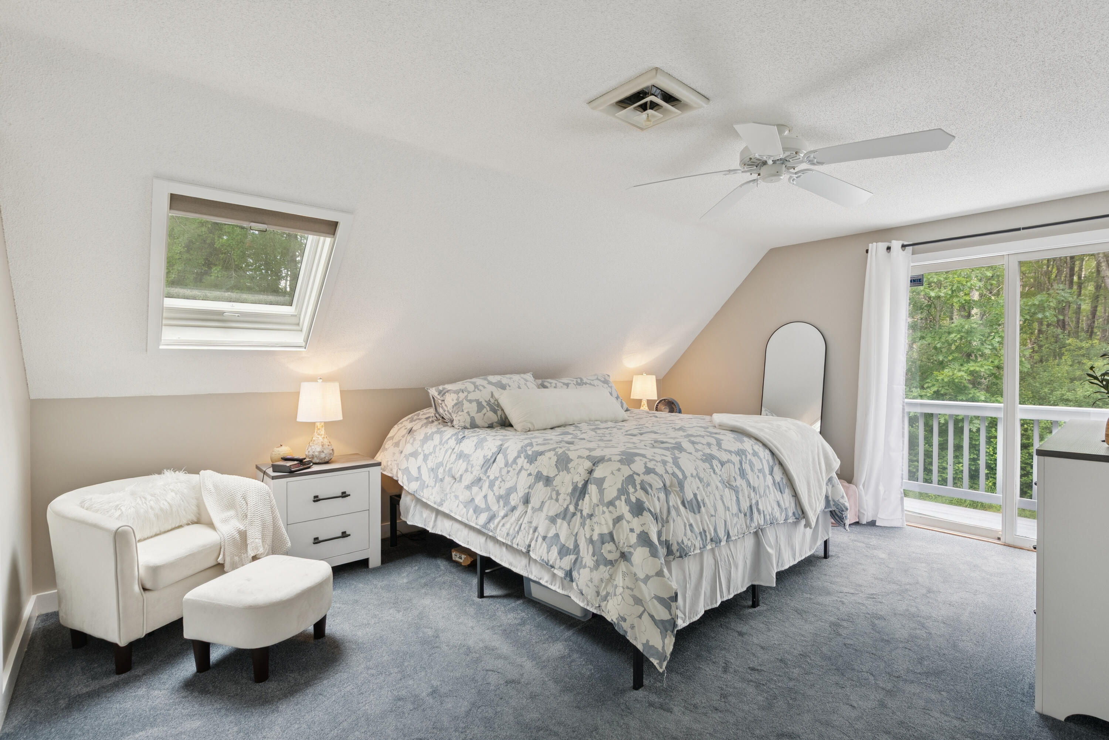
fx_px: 493
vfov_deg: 73.8
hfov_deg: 96.7
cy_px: 370
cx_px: 554
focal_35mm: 16
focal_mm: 16
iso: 320
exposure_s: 1/15
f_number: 7.1
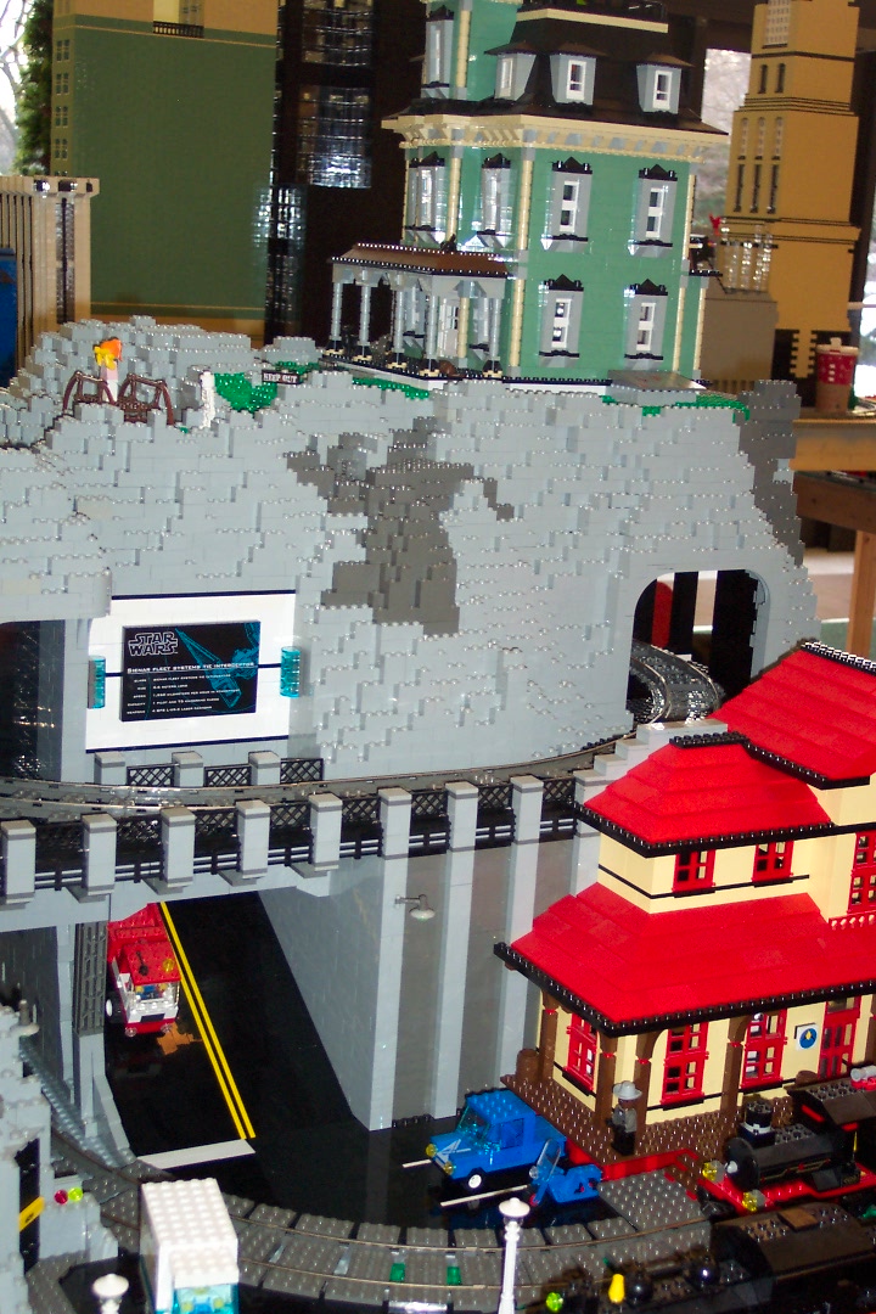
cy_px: 657
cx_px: 438
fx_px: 1861
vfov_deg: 38.9
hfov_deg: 26.5
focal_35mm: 51
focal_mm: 10.7
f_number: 3.4
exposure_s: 1/45
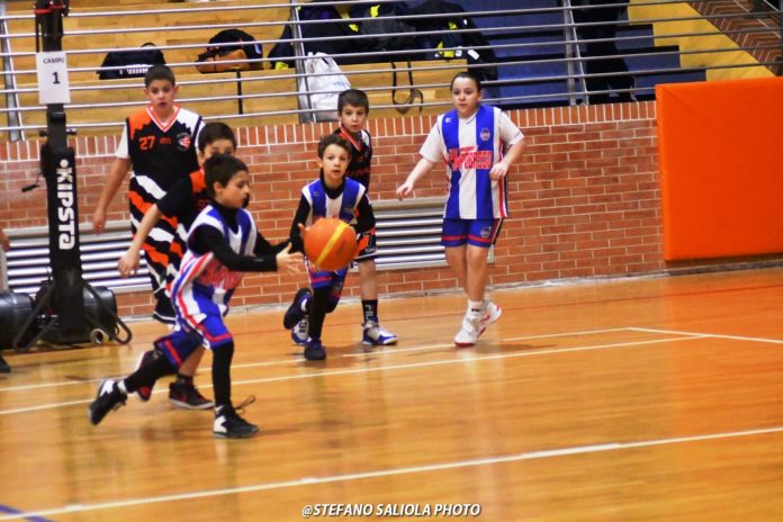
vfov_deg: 9.1
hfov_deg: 13.7
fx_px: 3262
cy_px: 261
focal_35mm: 150
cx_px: 392
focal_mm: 100
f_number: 4
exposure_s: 1/800
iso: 16000
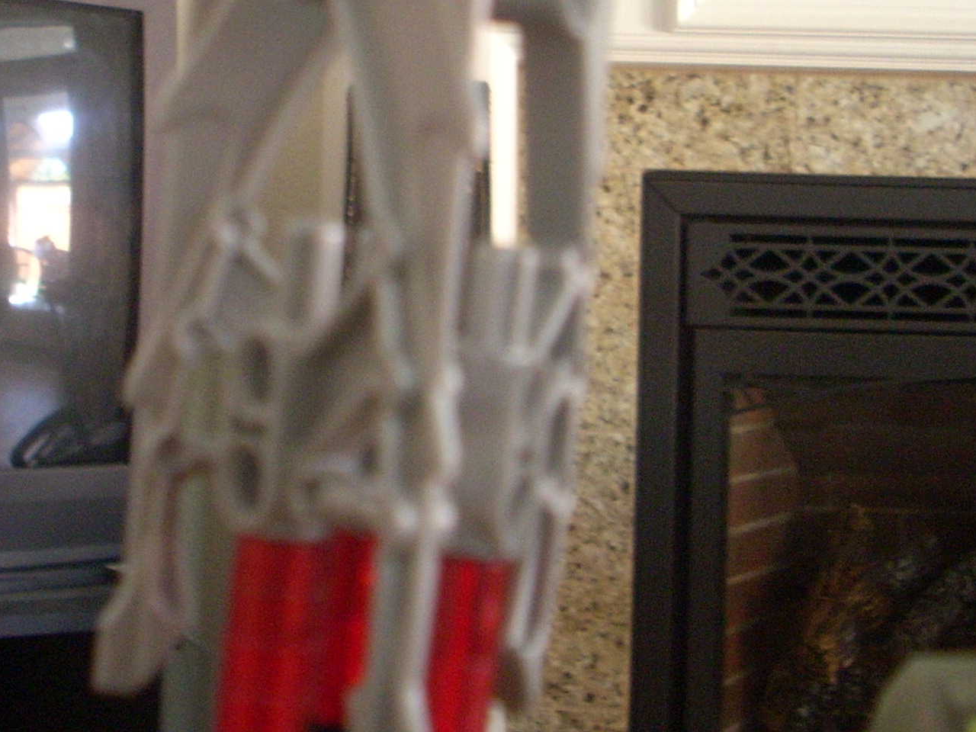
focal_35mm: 74
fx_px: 2086
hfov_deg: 26.3
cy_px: 128
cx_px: 388
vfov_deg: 19.7
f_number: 2.8
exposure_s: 1/4.2
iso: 200
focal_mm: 6.2
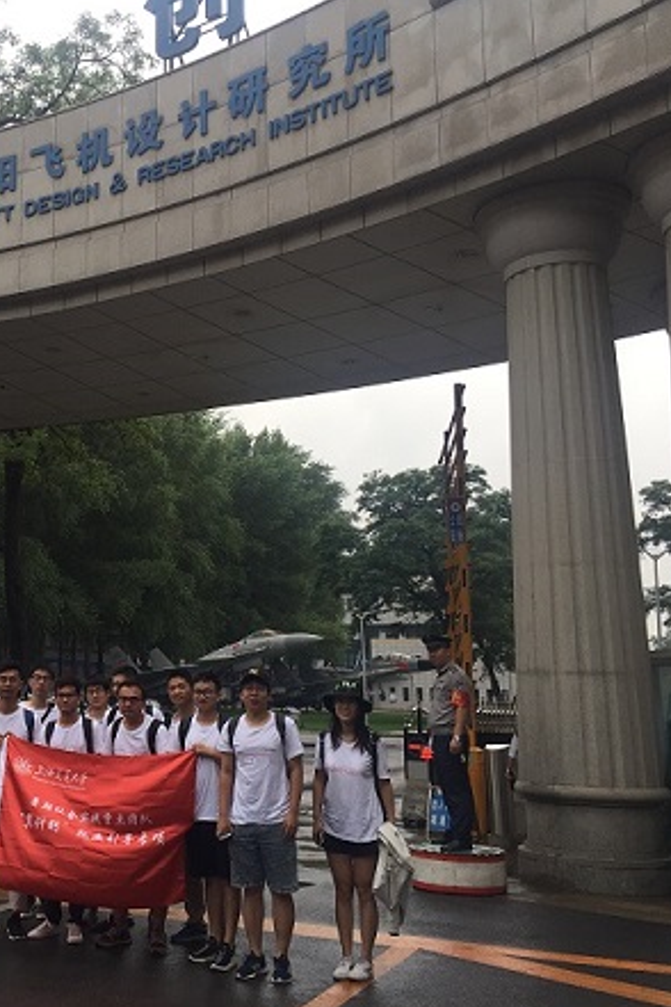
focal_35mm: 41
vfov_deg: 47.4
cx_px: 34
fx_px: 1146
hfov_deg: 30.8
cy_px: 505
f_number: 2.2
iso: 32
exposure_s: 1/210
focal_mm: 4.15
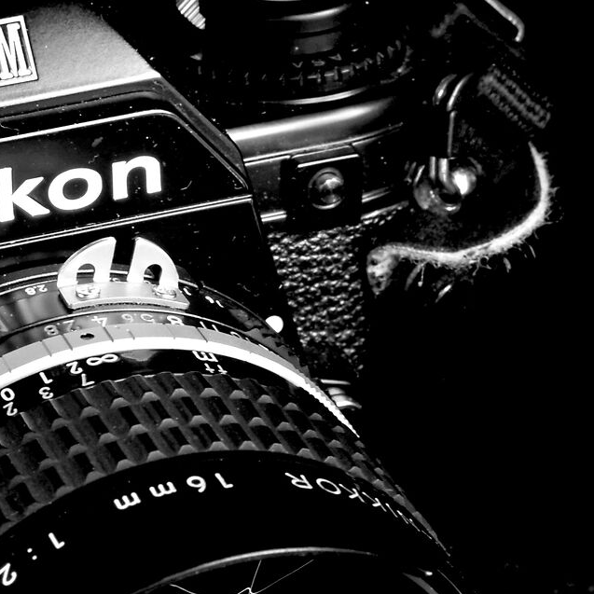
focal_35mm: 160
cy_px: 438
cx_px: -70
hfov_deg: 10.8
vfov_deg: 10.9
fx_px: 3106
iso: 100
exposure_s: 31.1
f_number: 16
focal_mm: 50
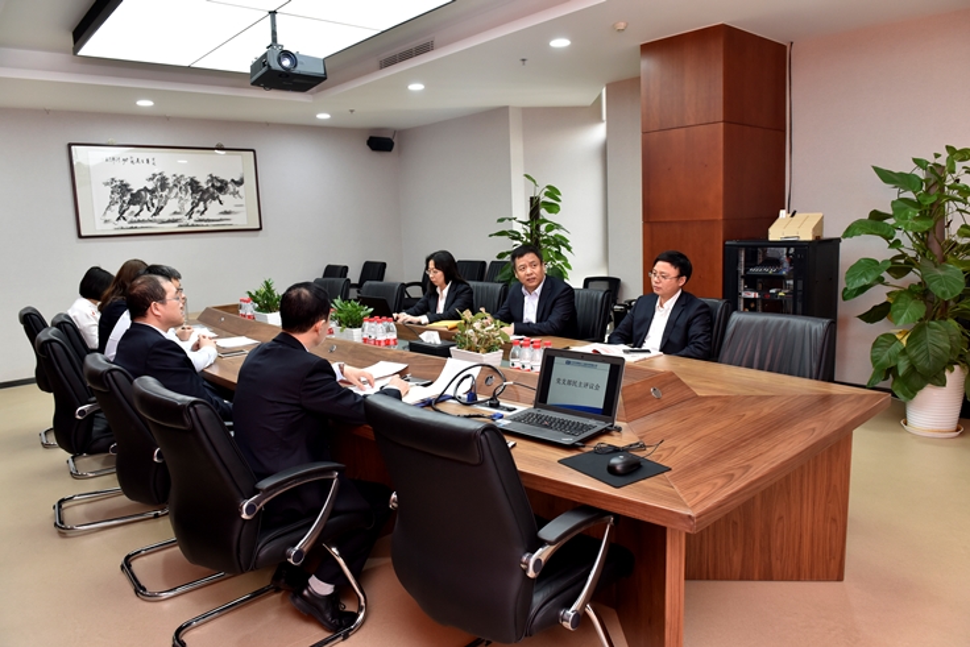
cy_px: 324
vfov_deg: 53.2
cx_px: 485
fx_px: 647
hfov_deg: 73.7
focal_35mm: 24
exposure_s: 1/60
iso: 1000
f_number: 6.3
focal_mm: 24
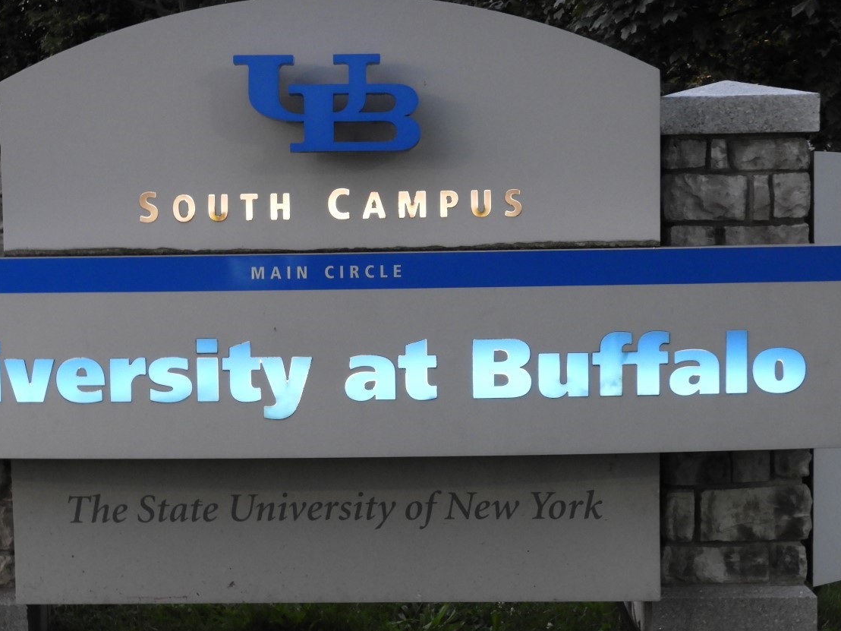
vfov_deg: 18.9
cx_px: 313
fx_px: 1895
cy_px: 378
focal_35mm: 78
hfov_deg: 24.9
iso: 400
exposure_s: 1/15
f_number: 4.2
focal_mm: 10.7
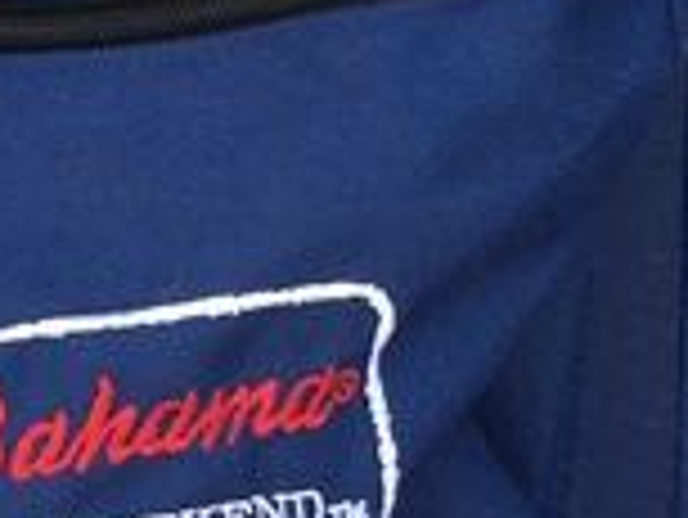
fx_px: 3501
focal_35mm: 176
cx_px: -153
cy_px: 471
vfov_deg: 8.4
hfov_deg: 11.0
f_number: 2.2
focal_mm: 4.12
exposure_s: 1/373
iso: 40
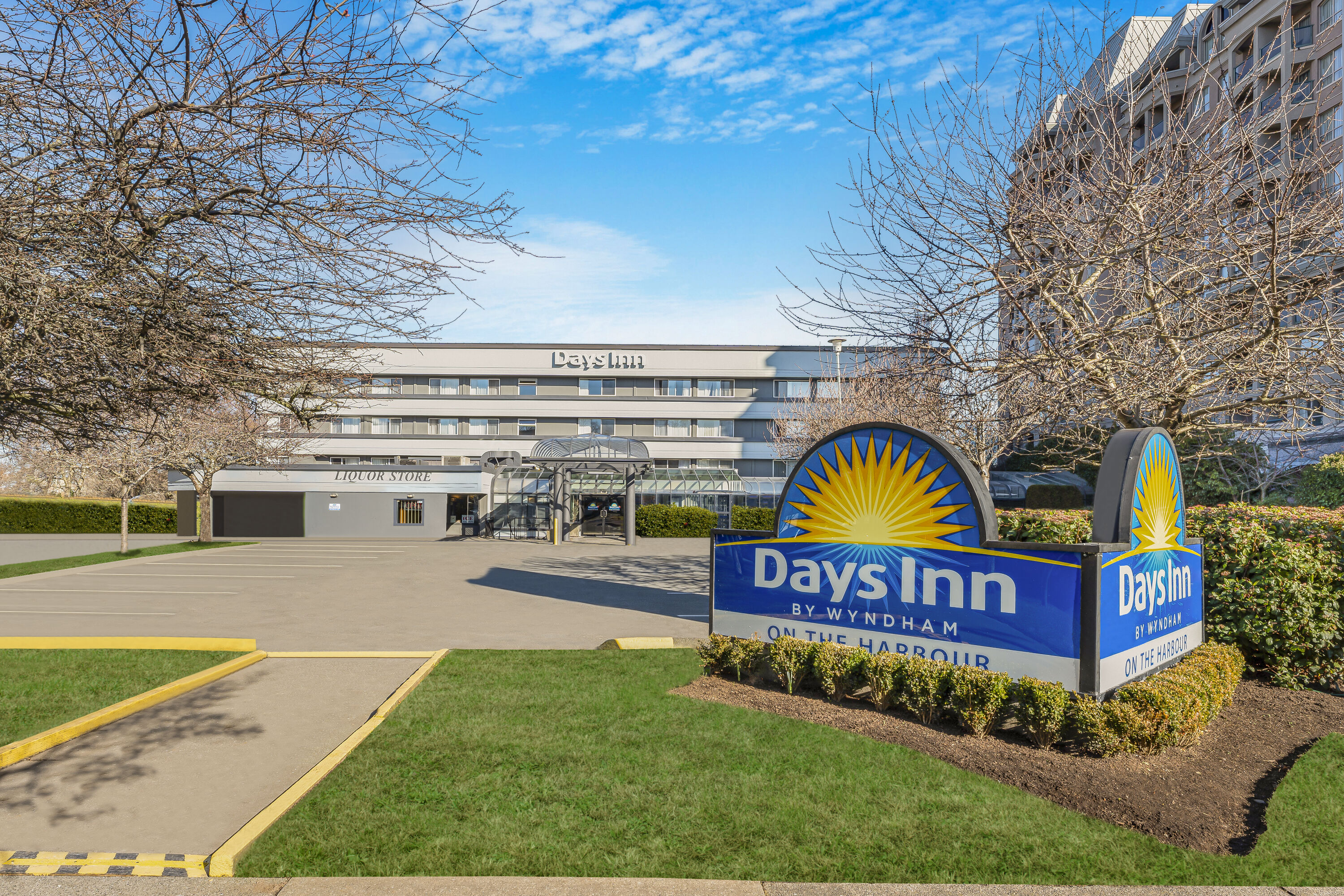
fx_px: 698
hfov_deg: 87.8
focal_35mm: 19
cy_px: 448
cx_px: 672
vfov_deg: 65.4
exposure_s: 1/80
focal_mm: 18.7
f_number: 10
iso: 100
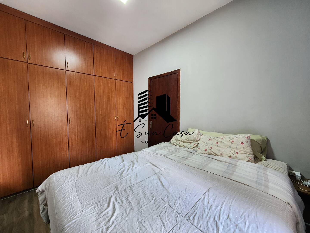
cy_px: 116
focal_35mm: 13
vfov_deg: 89.9
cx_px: 155
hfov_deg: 106.2
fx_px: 116
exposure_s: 1/40
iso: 320
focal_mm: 2.2
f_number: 2.2
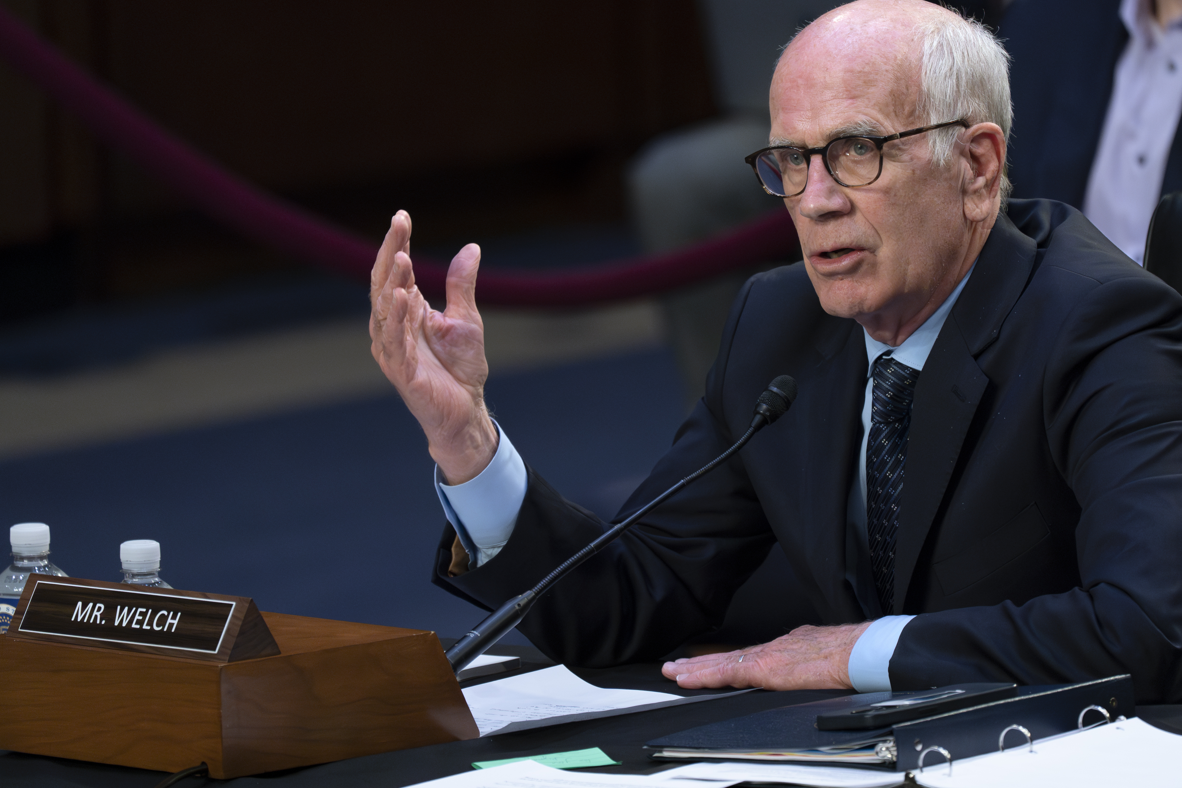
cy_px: 341
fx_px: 16054
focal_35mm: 489
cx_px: 688
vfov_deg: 2.8
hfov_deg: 4.2
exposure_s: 1/400
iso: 8000
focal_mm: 400
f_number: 5.6
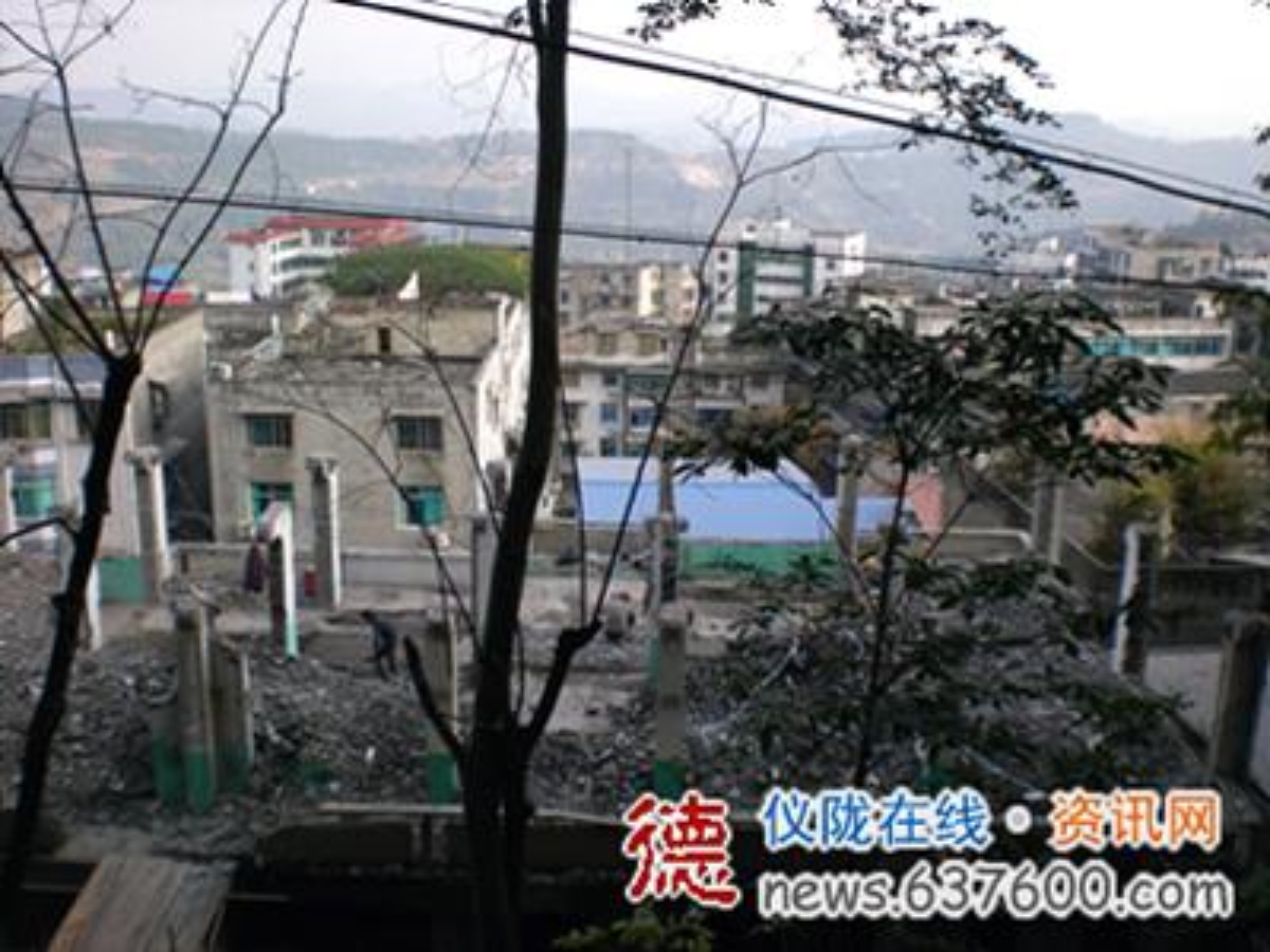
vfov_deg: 37.7
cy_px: 476
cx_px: 635
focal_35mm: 38
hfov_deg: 49.0
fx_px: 1394
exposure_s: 1/161
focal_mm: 6.3
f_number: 4.6
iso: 50
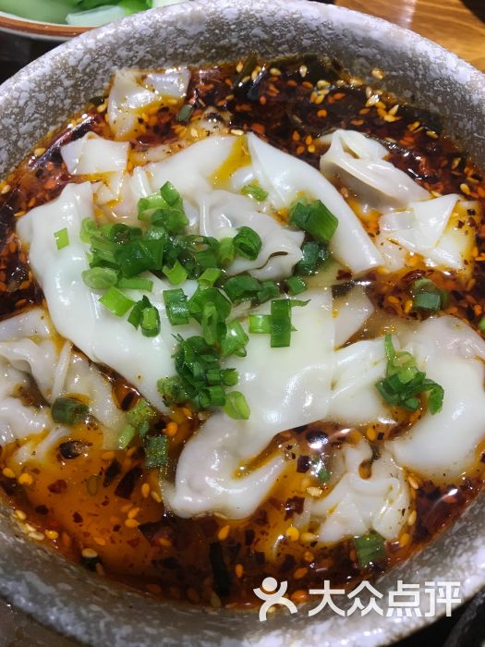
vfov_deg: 63.4
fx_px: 523
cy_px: 324
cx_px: 242
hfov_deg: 49.7
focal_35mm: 28
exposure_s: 1/33
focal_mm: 3.99
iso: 25
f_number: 1.8
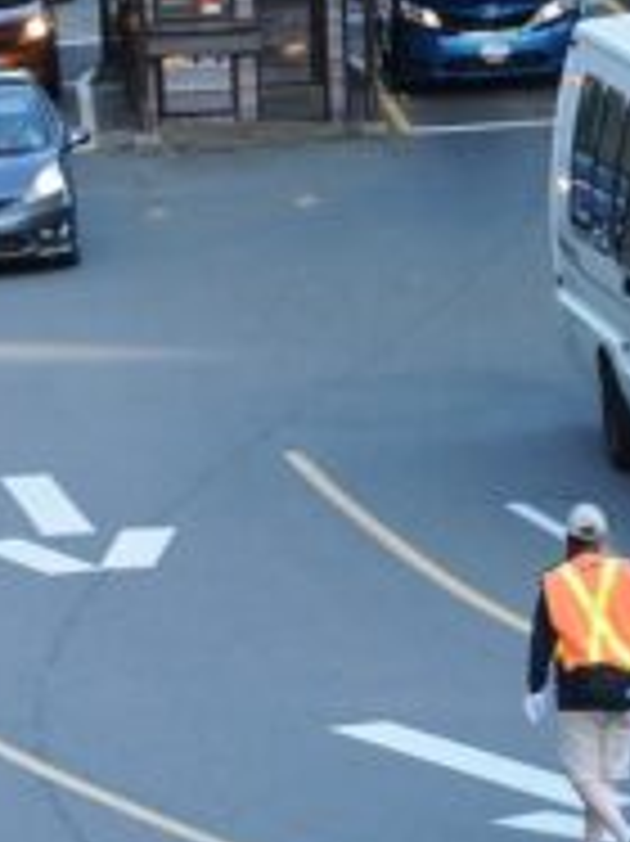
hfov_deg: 4.6
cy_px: 122
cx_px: 0
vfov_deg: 6.1
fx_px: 7871
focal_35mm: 324
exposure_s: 1/100
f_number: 5.3
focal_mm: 70
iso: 320
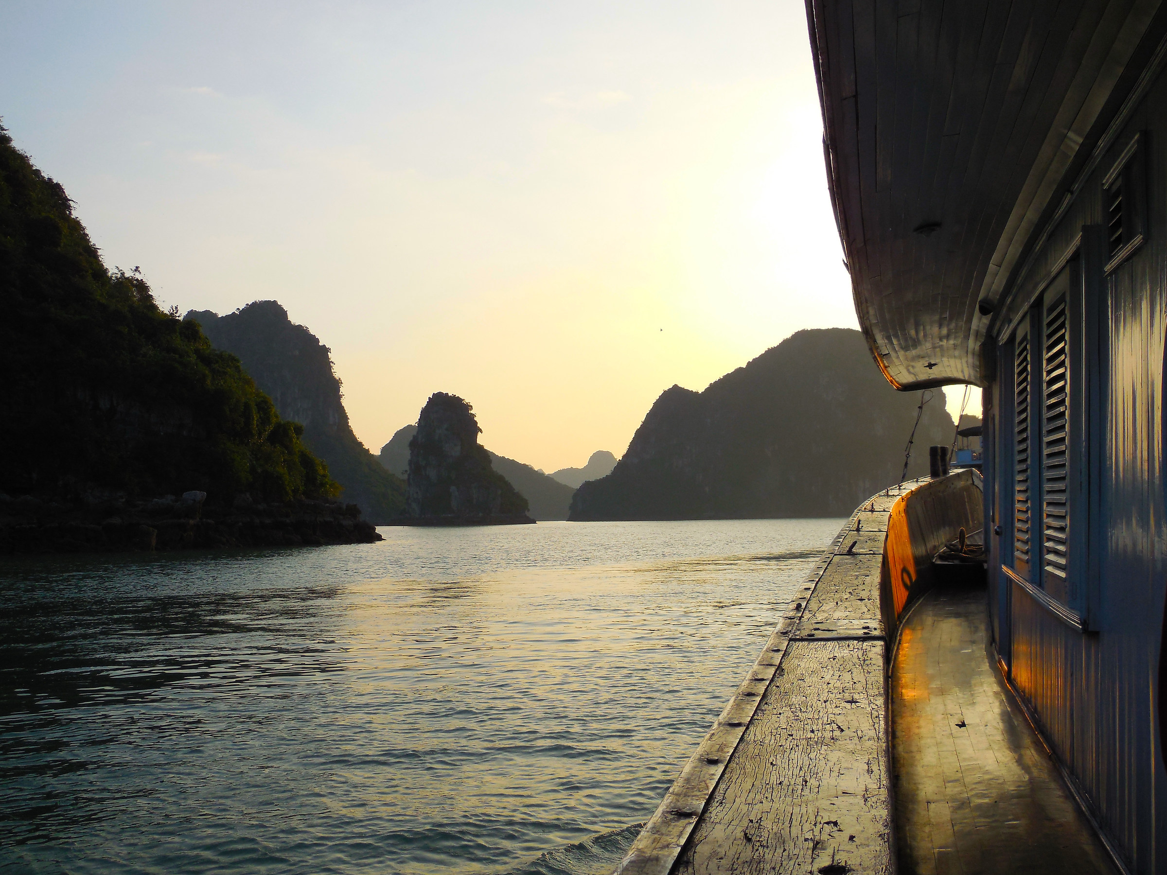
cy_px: 438
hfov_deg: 46.8
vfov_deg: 36.0
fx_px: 1349
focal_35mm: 40
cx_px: 584
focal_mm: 7.1
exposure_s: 1/640
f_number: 3.6
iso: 125
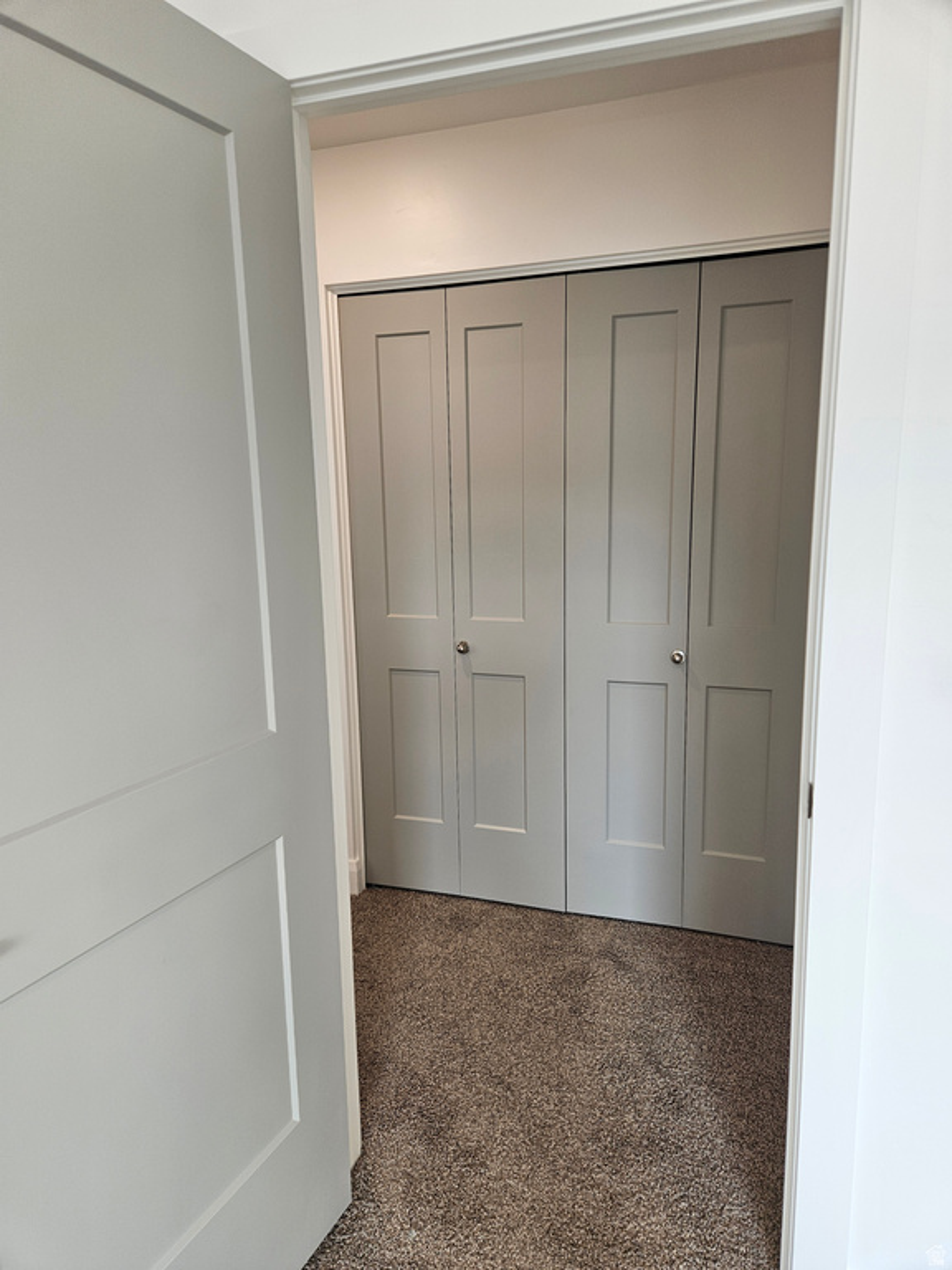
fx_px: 843
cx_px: 476
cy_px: 635
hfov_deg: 58.9
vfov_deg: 73.9
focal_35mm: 23
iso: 64
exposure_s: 1/120
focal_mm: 5.4
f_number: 1.8
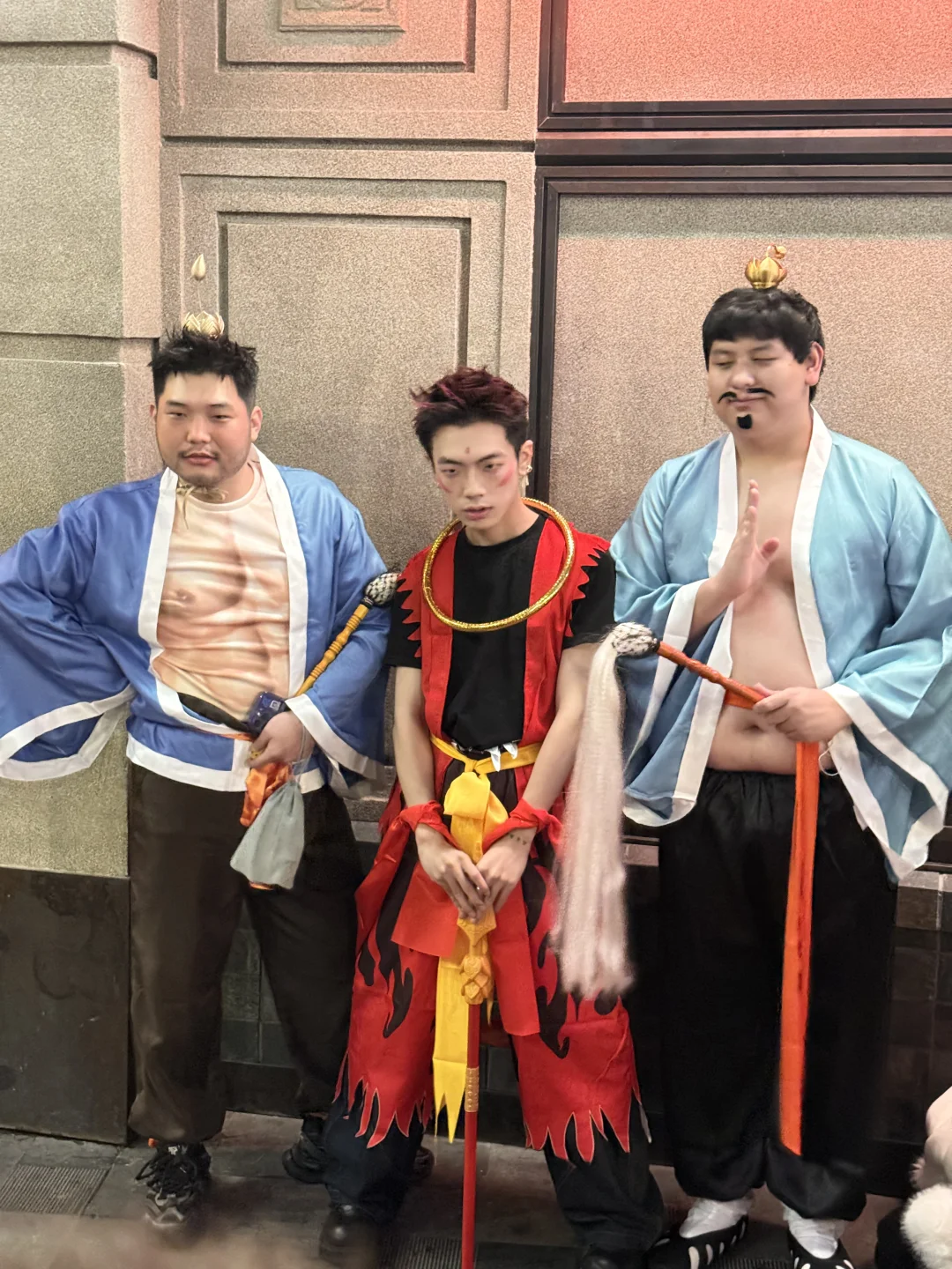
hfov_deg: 30.3
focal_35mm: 48
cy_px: 634
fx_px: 1760
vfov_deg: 39.7
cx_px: 476
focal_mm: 6.76
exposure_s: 1/17
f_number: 1.78
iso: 1250
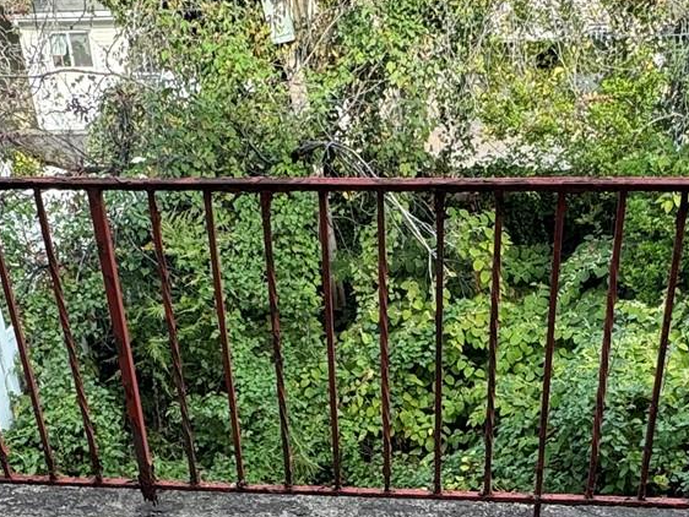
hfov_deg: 37.4
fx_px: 1016
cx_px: 378
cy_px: 544
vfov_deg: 26.7
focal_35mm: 51
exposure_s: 1/181
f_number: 2.2
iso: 40
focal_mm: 2.22
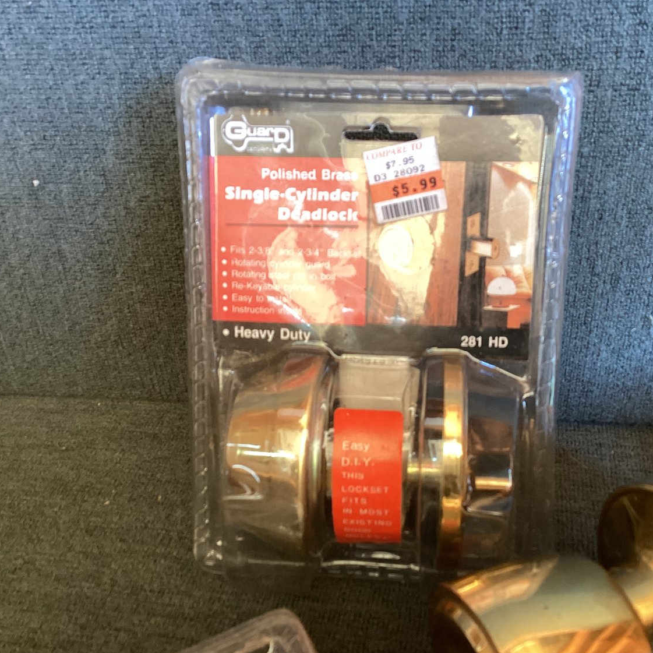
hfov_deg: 44.8
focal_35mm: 37
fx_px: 790
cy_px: 326
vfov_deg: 44.9
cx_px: 377
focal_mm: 3.3
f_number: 2.4
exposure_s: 1/50
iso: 200
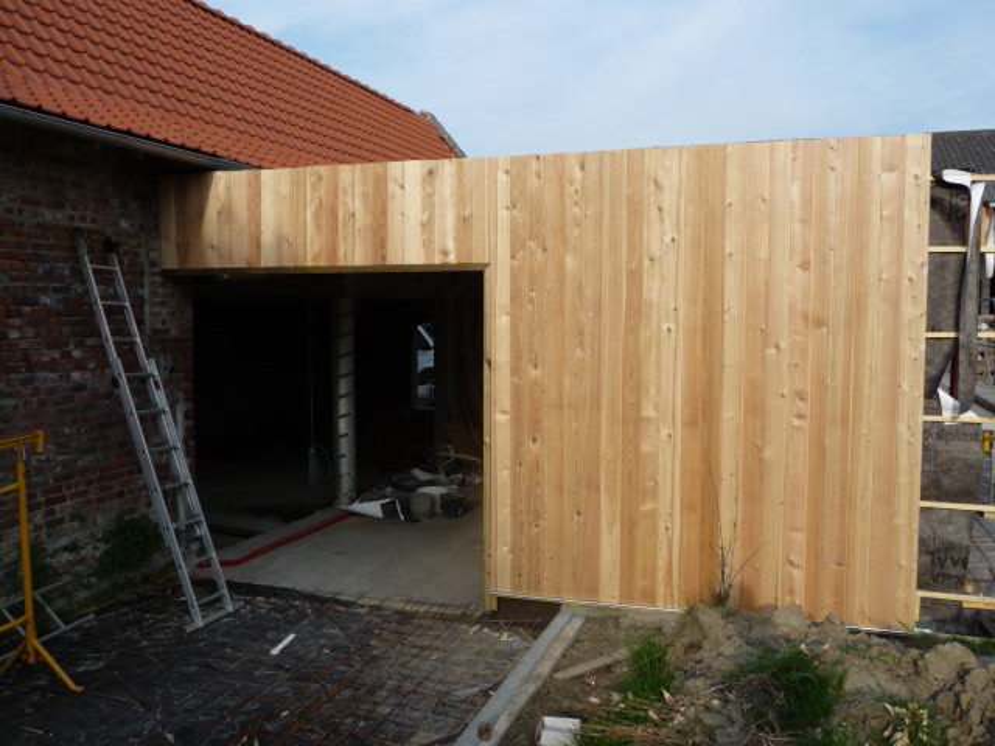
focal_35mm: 32
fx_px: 920
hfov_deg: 56.8
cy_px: 373
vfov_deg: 44.2
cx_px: 498
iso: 100
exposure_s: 1/640
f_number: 3.3
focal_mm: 4.7
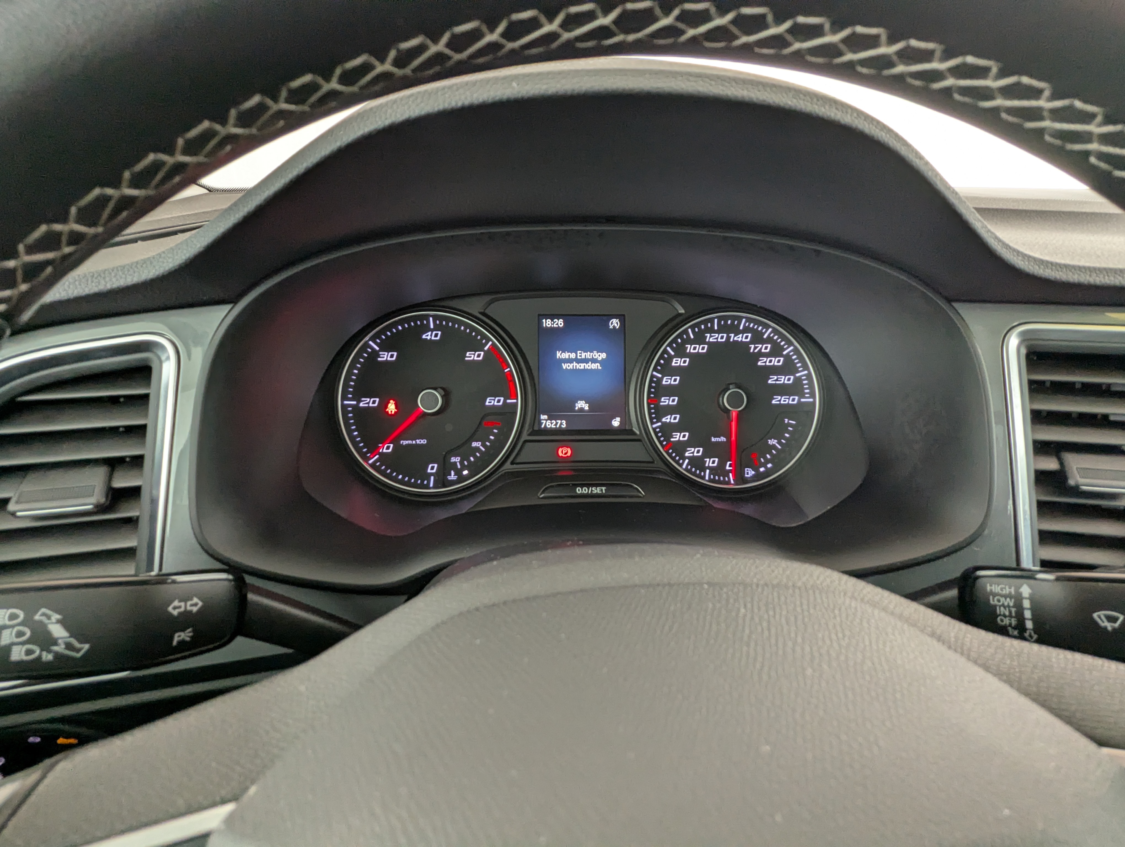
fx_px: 521
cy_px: 424
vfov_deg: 78.2
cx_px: 562
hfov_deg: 94.4
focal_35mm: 16
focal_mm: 2.35
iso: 151
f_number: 2.2
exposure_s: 1/41
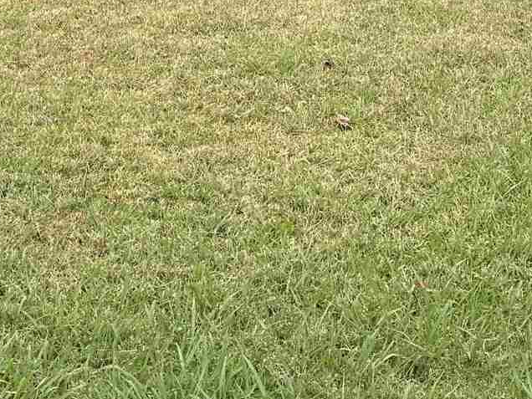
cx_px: 161
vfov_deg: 11.8
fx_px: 1783
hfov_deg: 16.9
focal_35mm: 116
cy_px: -325
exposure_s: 1/297
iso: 80
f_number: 1.78
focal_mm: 6.76
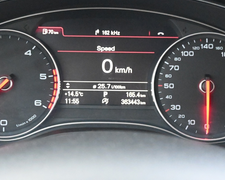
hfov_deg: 31.4
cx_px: 101
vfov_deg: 25.4
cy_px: 73
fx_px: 400
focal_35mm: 60
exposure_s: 1/13
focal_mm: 24
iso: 12800
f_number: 4.2
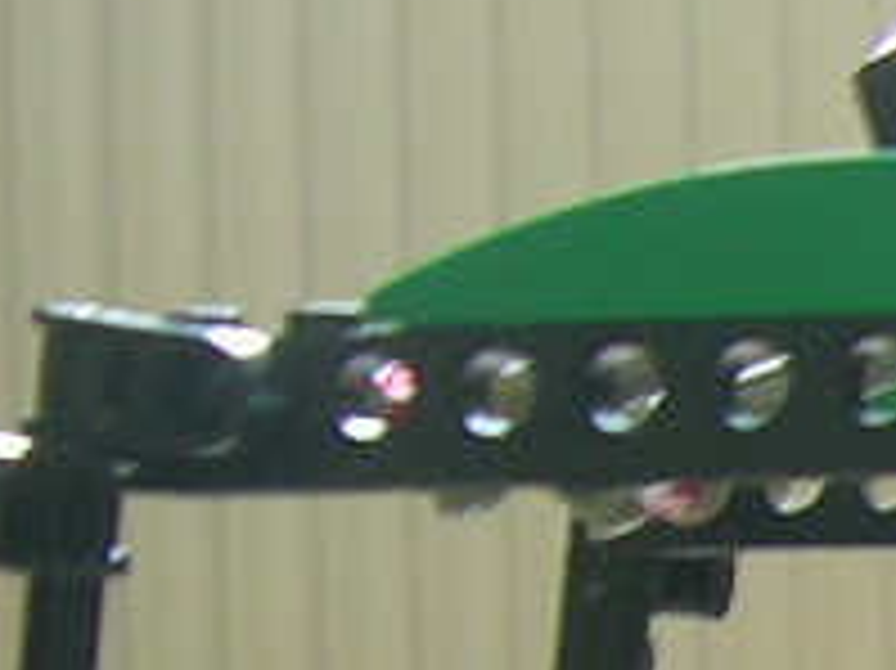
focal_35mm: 180
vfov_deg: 8.0
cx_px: 2049
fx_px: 4656
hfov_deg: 9.8
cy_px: 1223
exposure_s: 1/9
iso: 50
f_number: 2.8
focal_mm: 5.4
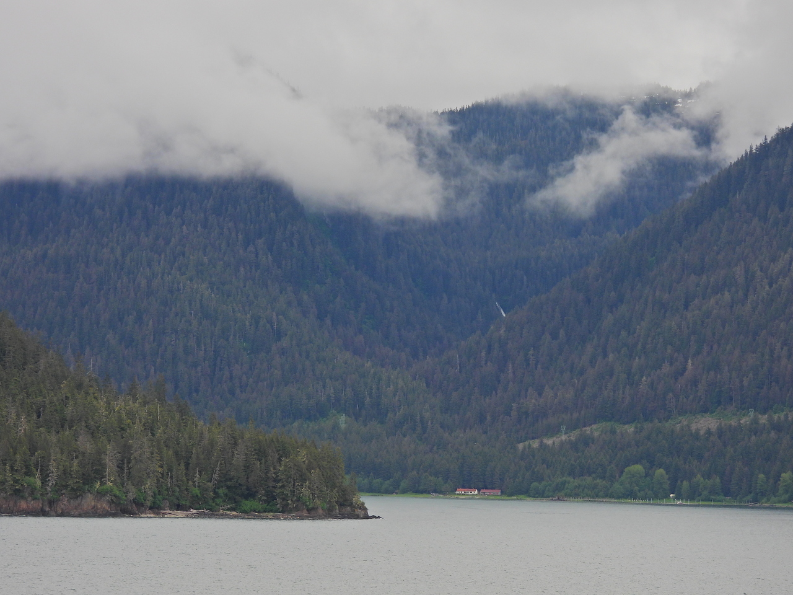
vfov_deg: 11.0
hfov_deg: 14.6
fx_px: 3093
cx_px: 396
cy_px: 298
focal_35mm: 135
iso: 100
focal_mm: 24.1
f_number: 4
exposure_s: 1/640
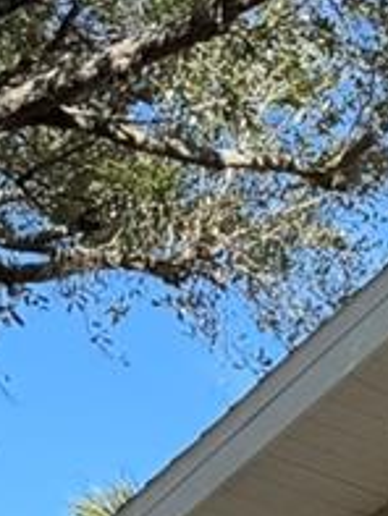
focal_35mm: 146
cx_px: 996
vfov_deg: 11.1
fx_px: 2180
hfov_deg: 9.0
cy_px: 1276
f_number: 1.78
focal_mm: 6.76
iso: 80
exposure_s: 1/609
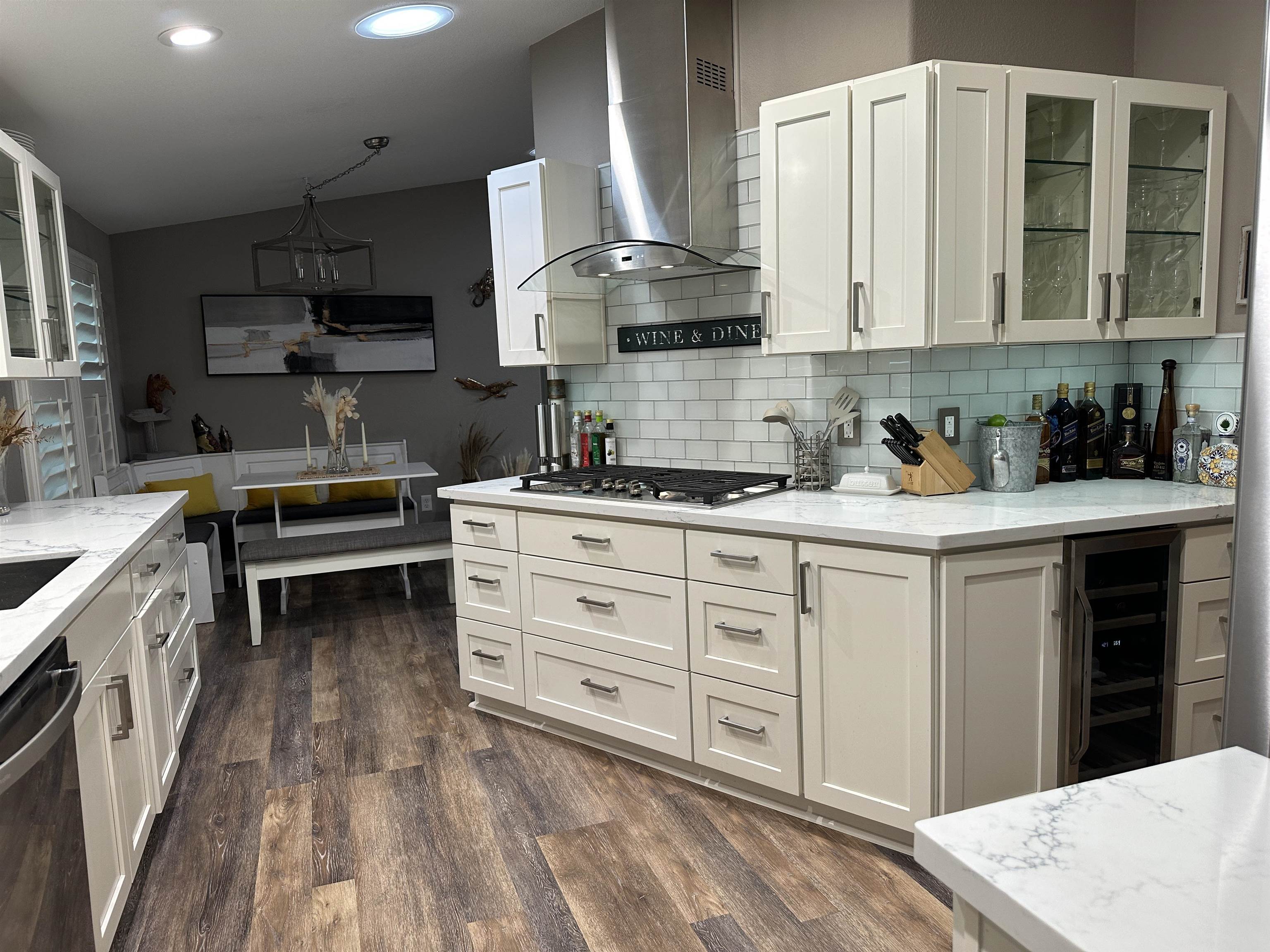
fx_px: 881
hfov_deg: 71.6
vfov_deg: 56.8
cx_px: 635
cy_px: 476
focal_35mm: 24
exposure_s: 1/60
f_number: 1.78
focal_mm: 6.86
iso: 125
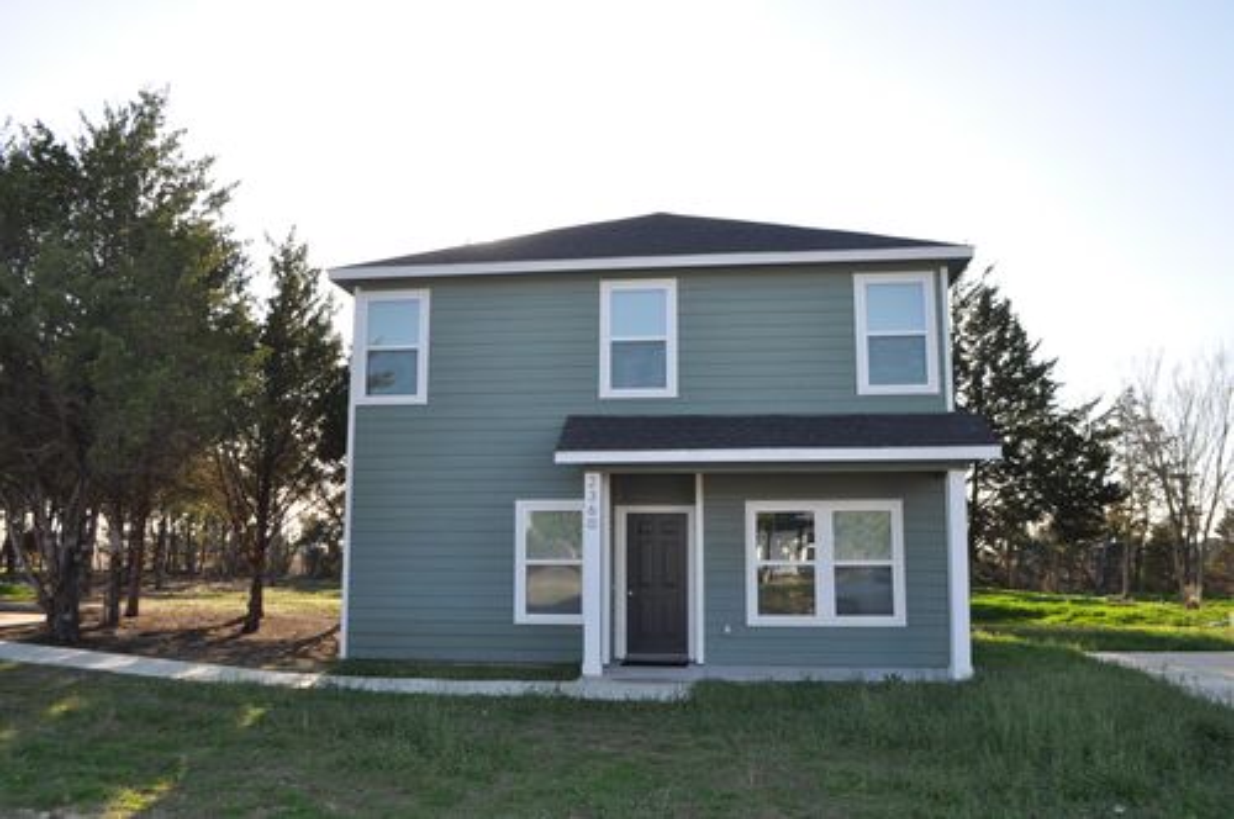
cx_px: 617
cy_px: 410
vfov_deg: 47.8
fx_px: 924
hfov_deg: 67.4
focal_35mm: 27
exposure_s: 1/200
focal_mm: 18
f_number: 9
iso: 200
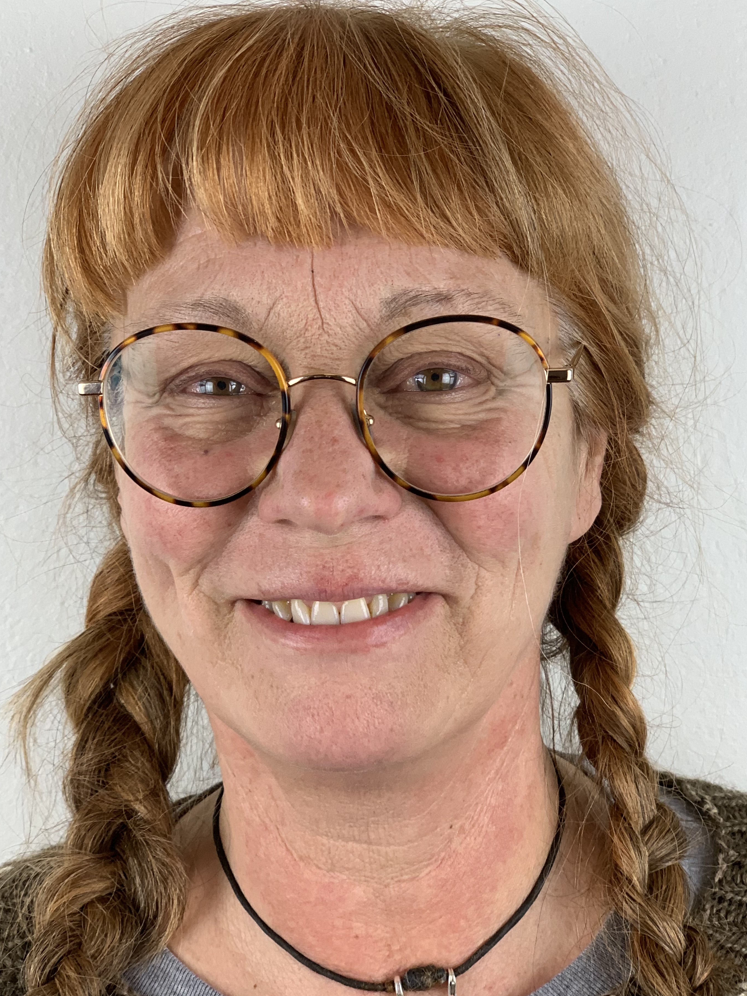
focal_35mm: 58
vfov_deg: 33.2
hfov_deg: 25.2
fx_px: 1669
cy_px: 487
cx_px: 370
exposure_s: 1/100
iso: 80
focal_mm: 6
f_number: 2.4
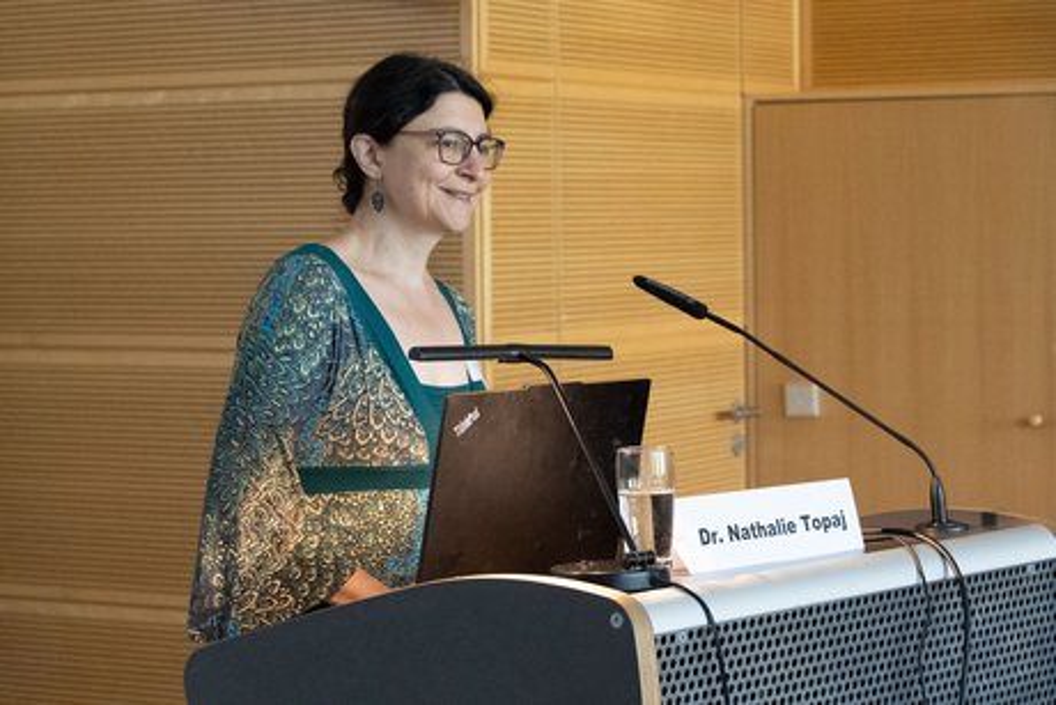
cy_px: 352
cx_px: 528
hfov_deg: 21.2
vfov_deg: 14.3
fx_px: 2817
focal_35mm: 96
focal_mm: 64
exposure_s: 1/200
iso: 10000
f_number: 5.6
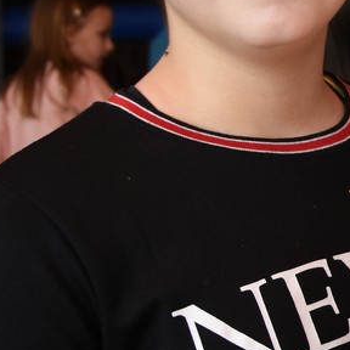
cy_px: 147
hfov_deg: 11.2
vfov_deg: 12.0
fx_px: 1670
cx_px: 622
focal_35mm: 146
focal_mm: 22
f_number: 4.5
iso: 900
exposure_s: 1/160
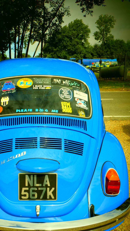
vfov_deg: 48.9
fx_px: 251
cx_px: 40
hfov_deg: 28.7
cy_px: 145
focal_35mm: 41
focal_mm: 5.3
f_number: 3.3
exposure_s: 1/800
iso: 80
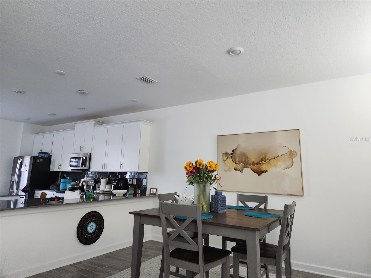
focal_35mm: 23
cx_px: 186
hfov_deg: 73.9
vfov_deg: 58.9
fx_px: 247
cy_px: 139
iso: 640
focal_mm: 5.4
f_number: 1.8
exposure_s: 1/120
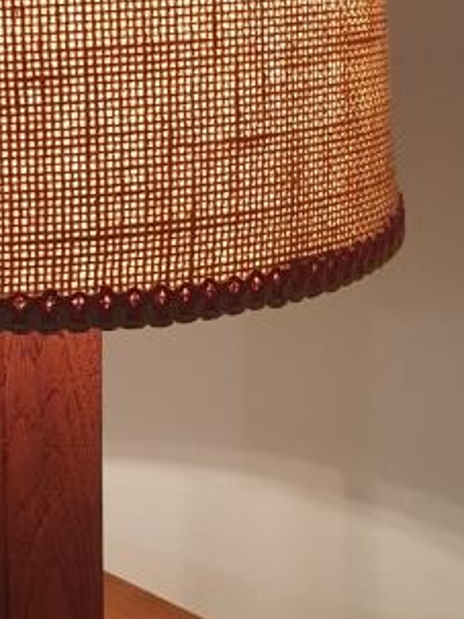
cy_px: 259
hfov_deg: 16.4
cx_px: -4
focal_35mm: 88
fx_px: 1574
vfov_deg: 22.2
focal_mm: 4.3
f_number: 2.4
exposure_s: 1/50
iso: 125
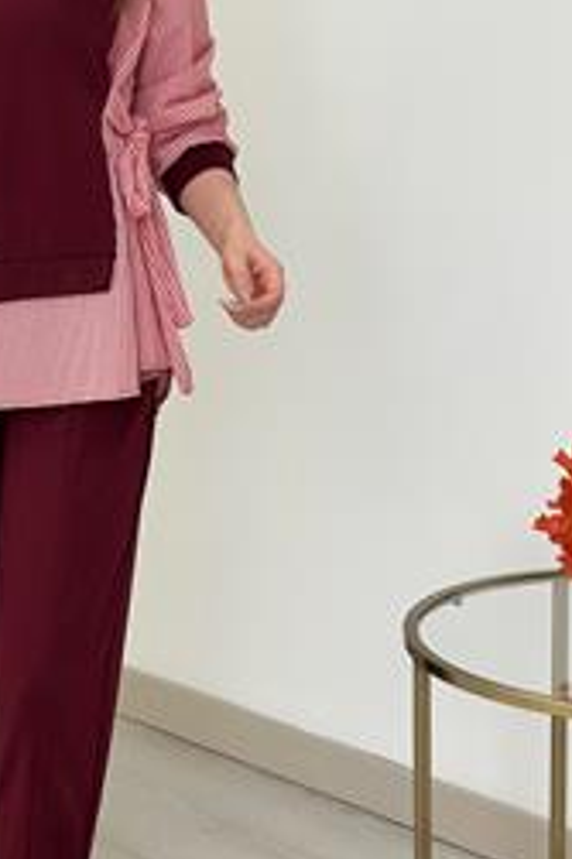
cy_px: 303
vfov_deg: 19.2
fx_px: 2530
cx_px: 31
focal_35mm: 106
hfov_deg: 12.8
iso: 80
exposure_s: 1/377
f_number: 1.78
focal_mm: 6.86
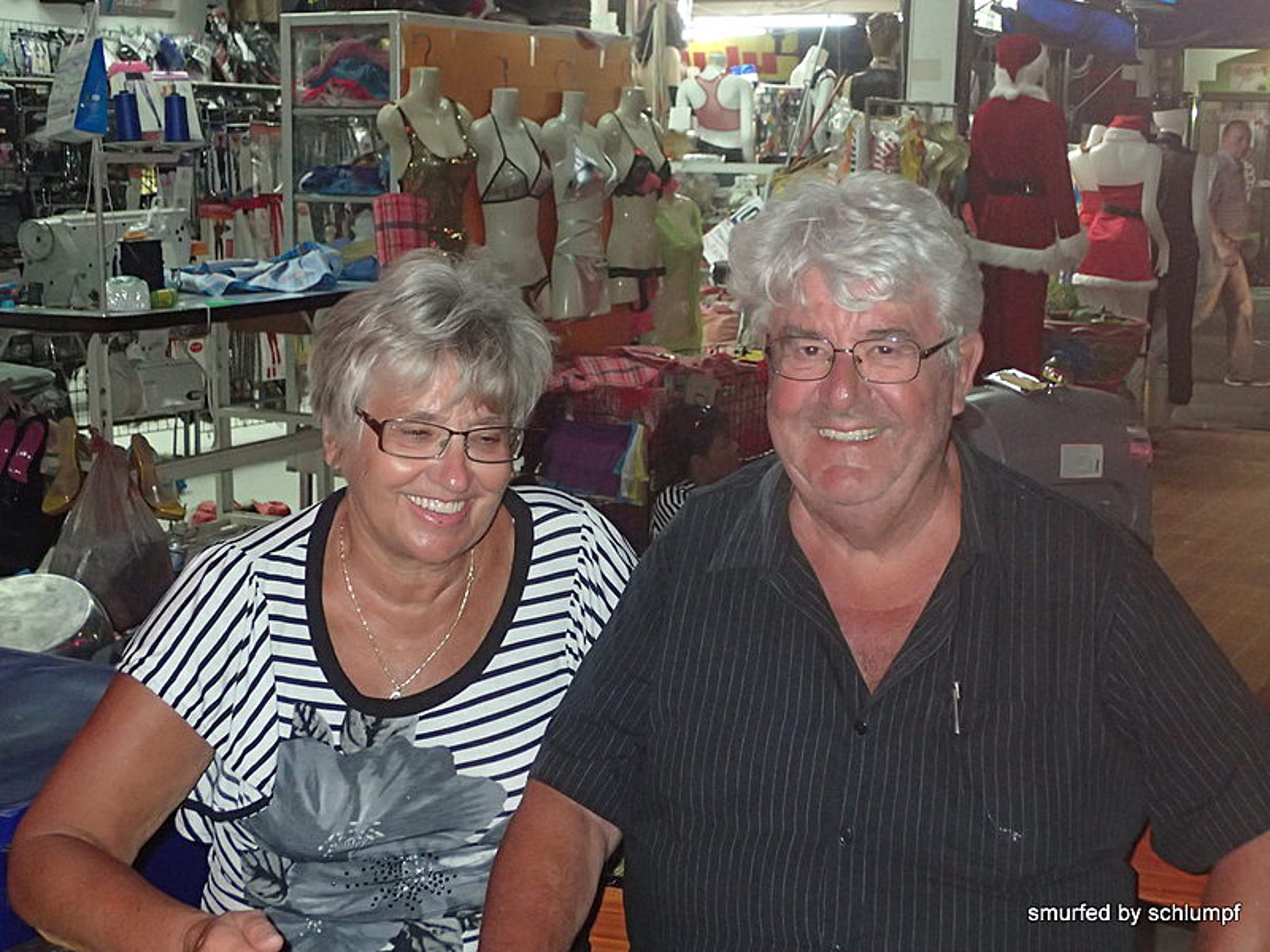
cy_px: 476
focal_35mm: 49
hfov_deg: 38.9
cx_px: 635
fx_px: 1798
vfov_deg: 29.7
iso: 800
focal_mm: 8.99
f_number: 3.2
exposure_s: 1/50
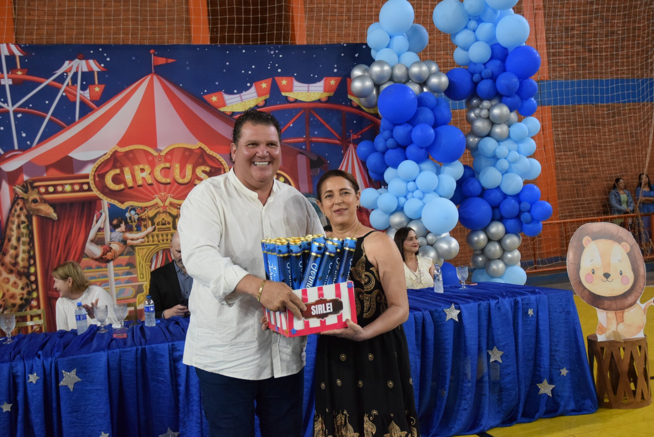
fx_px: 736
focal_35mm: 40
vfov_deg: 33.1
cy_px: 218
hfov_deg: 47.9
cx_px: 327
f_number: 3.8
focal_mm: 27
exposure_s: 1/60
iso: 2500
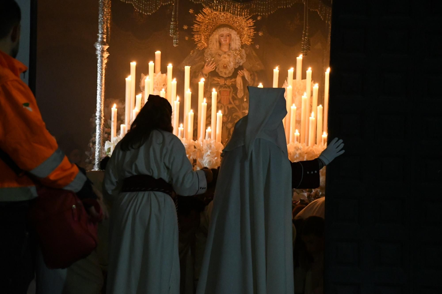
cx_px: 221
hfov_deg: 17.1
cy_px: 147
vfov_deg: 11.4
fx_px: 1473
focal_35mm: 120
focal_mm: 80
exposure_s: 1/50
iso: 10000
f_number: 7.1
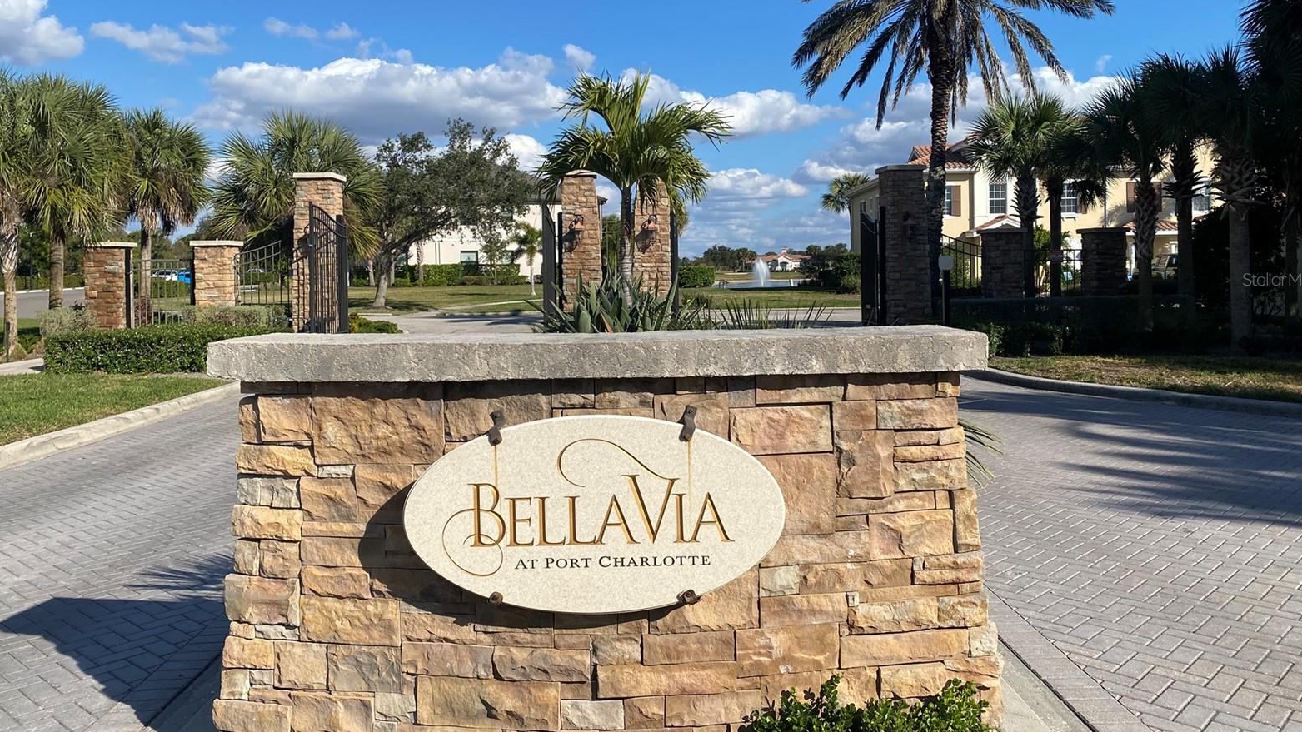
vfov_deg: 39.9
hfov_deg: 66.1
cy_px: 279
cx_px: 655
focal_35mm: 29
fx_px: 1001
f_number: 1.8
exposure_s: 1/3846
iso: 32
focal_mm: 4.25
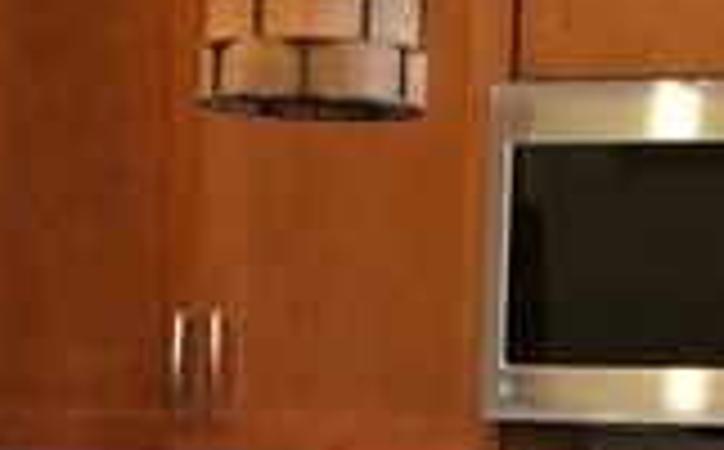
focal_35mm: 196
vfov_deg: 6.3
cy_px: 1166
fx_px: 3861
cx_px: 175
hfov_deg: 10.7
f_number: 2.2
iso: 160
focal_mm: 4.15
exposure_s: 1/30
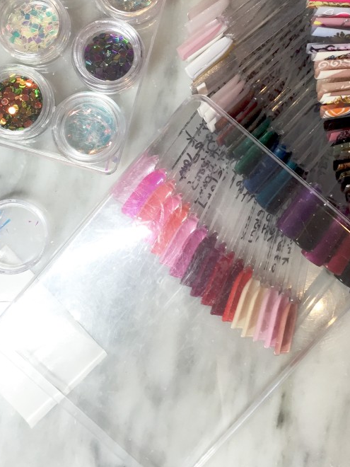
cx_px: 170
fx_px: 607
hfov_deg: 32.2
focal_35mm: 45
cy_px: 146
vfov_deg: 41.4
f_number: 2.2
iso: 32
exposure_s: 1/30
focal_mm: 4.15
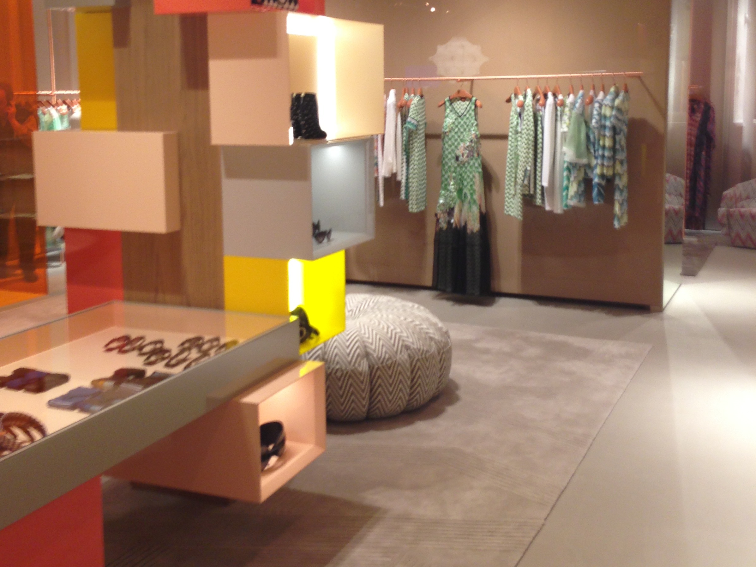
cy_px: 201
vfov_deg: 32.0
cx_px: 372
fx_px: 983
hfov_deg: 42.1
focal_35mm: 45
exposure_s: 1/20
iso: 64
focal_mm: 4.13
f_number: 2.4
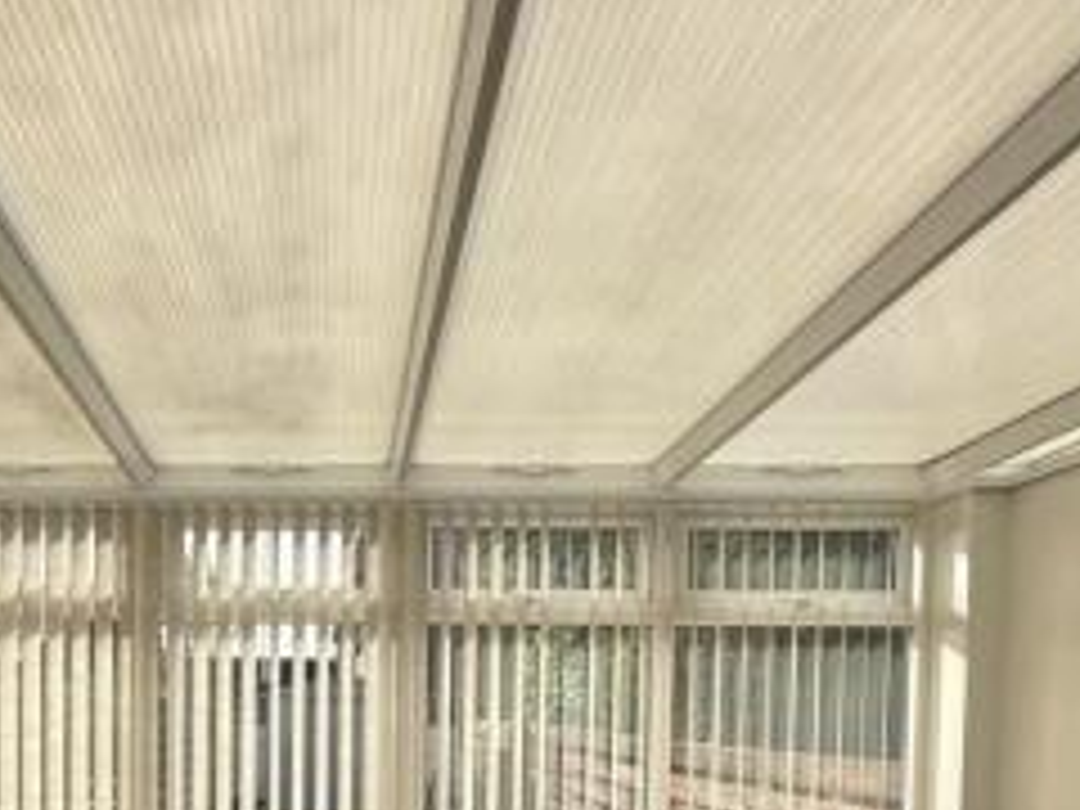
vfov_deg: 38.6
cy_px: 745
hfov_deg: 51.8
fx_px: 1061
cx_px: 281
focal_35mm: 34
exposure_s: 1/1656
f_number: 2.2
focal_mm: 2.22
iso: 50
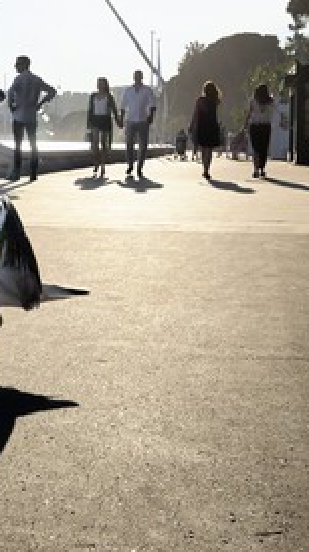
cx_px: -42
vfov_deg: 41.4
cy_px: 275
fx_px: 730
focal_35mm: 50
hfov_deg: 22.4
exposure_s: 1/320
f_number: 14
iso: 200
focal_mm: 31
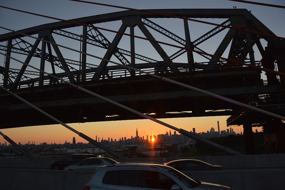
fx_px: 214
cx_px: 142
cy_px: 95
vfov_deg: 47.9
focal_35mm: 27
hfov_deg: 67.4
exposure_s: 1/125
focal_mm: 18
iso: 125
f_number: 5.6
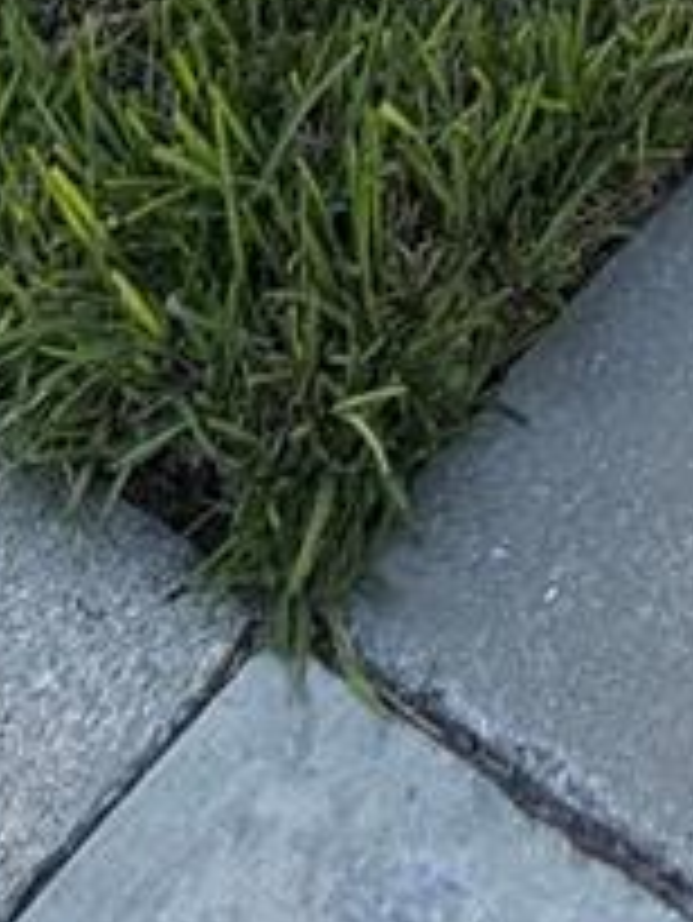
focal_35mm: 82
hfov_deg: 15.2
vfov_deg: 13.6
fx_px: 2187
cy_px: -1475
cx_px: 1310
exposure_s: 1/336
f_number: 2.2
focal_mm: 2.22
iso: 50
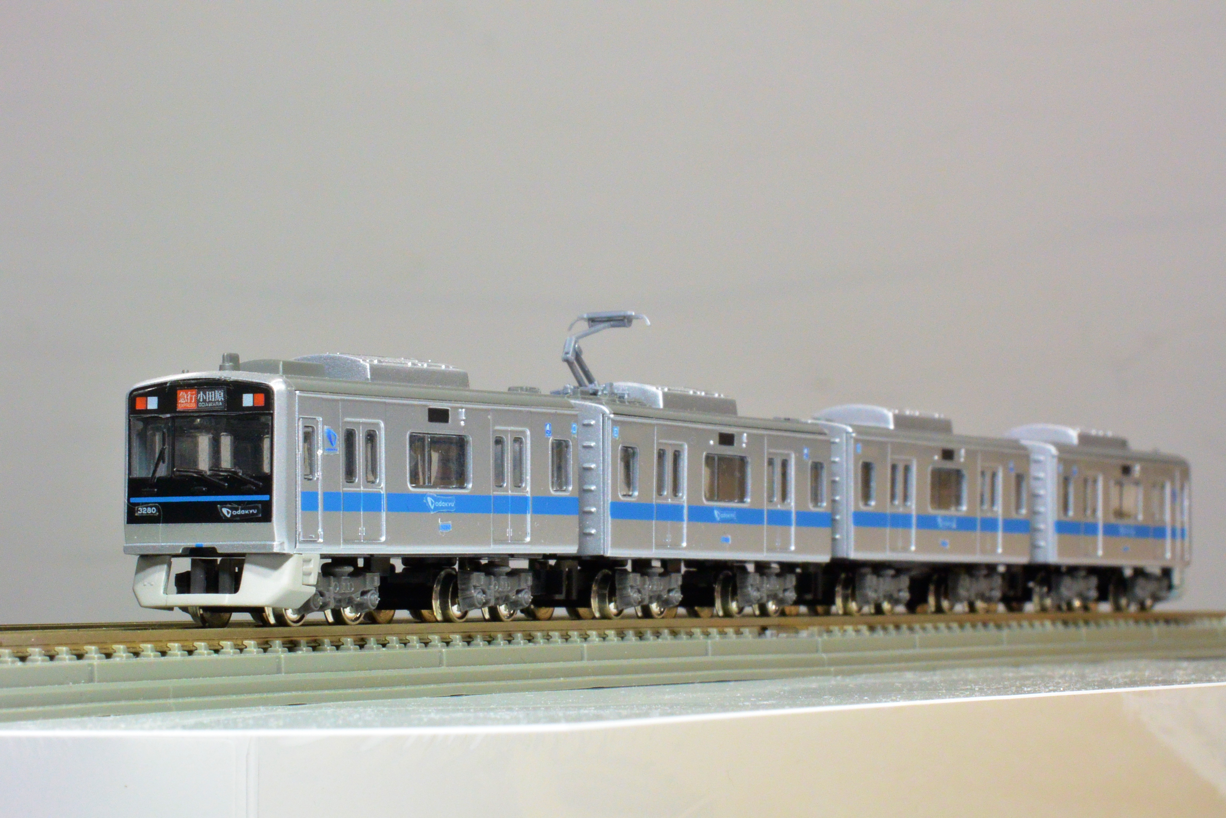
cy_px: 409
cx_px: 613
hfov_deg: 18.9
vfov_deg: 12.7
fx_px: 3678
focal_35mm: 108
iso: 800
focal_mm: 40
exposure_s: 1/5
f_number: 20
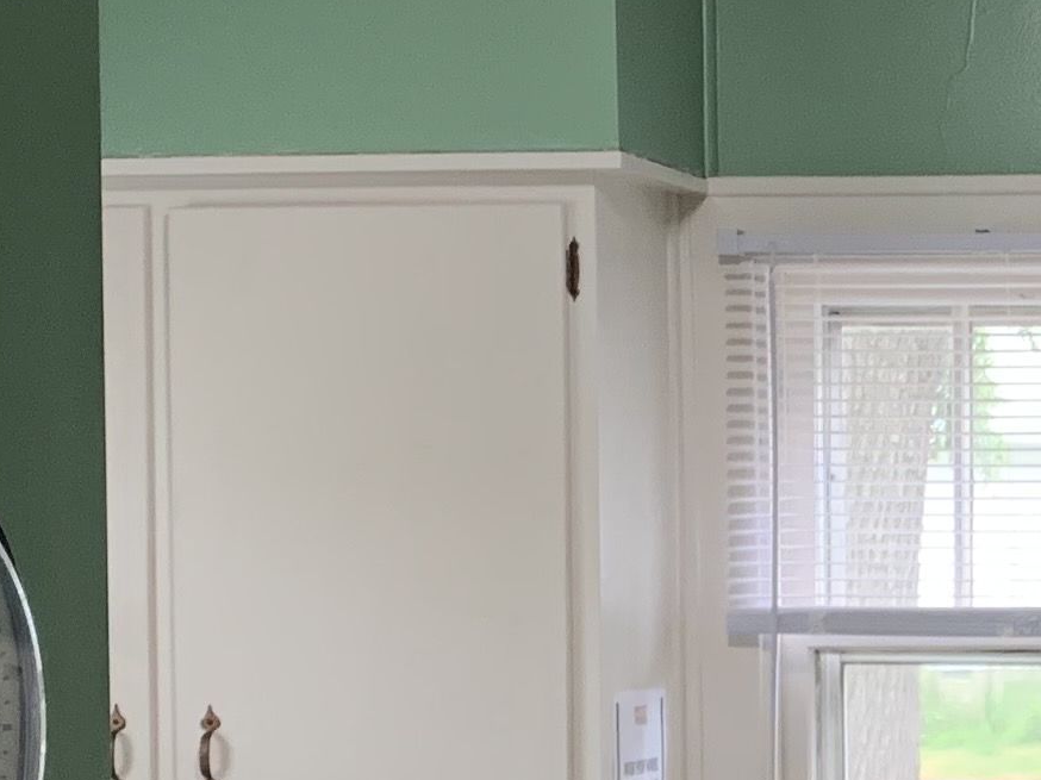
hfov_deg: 15.6
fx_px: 3608
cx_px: 1385
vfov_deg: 12.3
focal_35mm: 120
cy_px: 625
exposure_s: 1/60
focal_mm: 4.25
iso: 250
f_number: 1.8
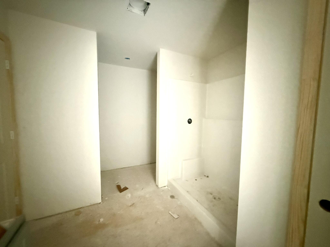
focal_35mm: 14
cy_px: 124
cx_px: 165
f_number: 2.2
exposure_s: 1/40
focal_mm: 2.22
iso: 1600
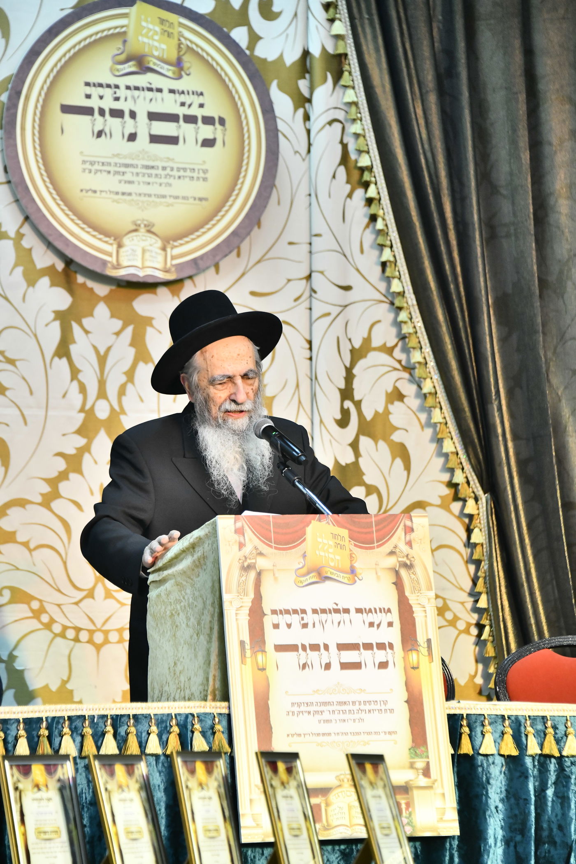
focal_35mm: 180
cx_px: 288
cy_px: 432
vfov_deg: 11.4
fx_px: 4320
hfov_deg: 7.6
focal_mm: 180
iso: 3200
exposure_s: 1/125
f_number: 5.6
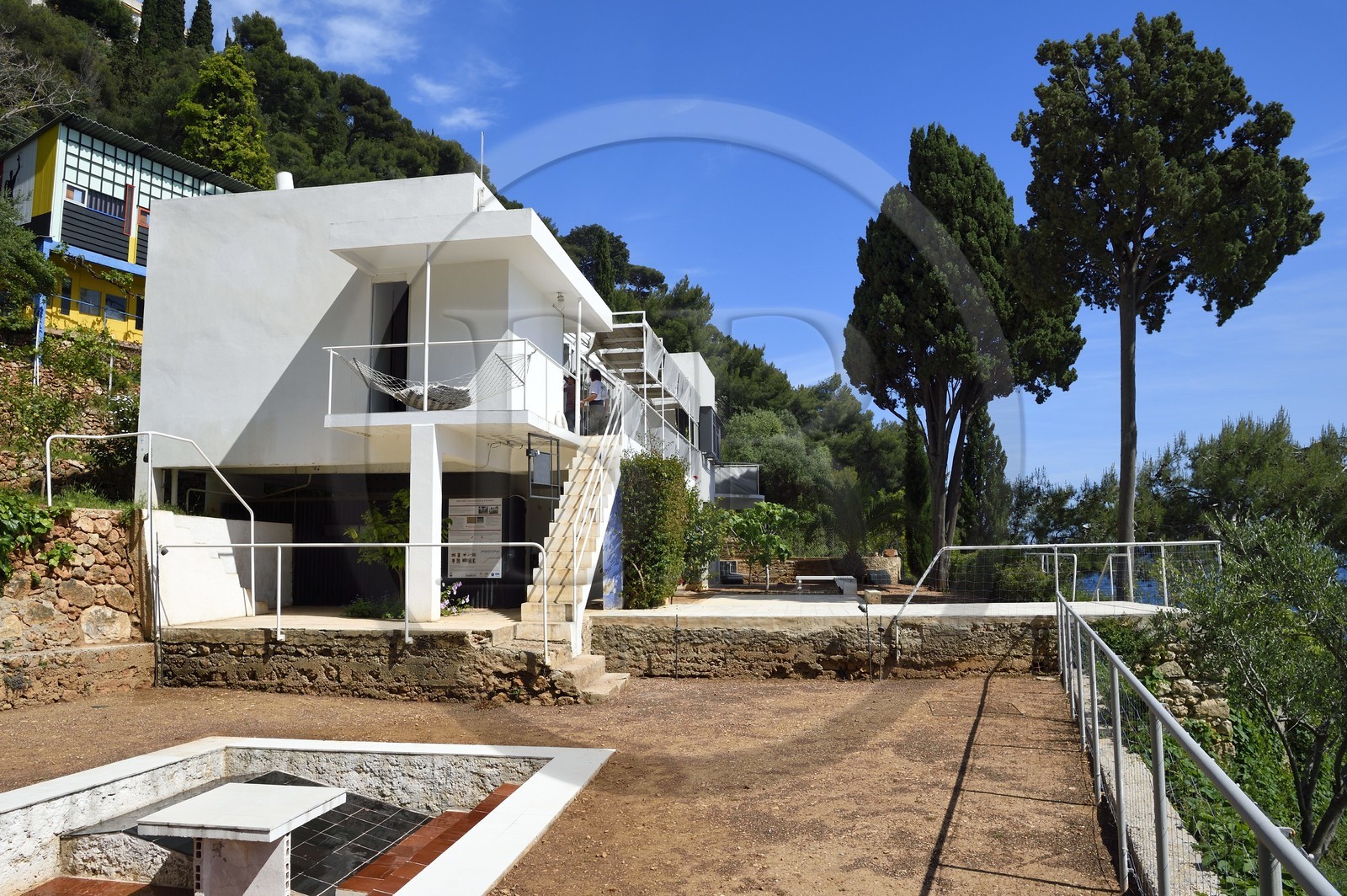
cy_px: 448
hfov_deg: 69.4
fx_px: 972
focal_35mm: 26
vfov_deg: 49.5
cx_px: 674
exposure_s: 1/320
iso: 200
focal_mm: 26
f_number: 13
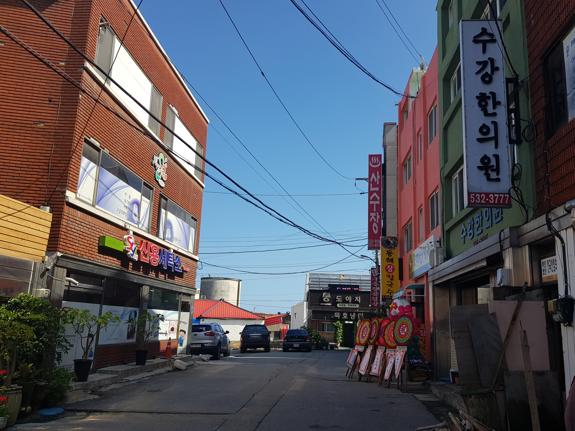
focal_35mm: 28
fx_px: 465
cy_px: 227
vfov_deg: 49.7
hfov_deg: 63.4
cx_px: 305
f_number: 1.7
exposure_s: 1/1948
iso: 40
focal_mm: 4.3
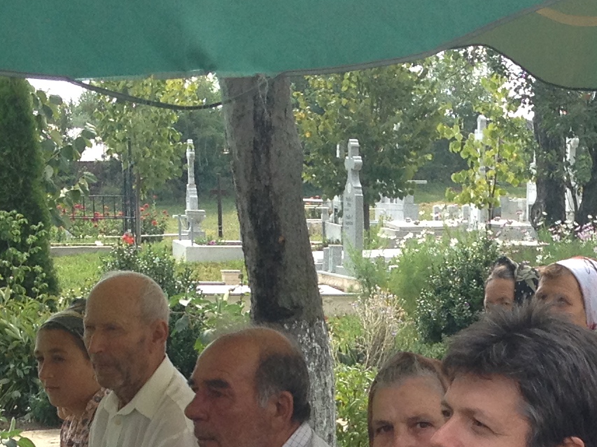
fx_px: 2310
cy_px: 604
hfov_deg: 14.6
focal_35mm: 134
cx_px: 532
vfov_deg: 10.8
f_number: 2.4
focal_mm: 4.28
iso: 50
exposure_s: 1/575
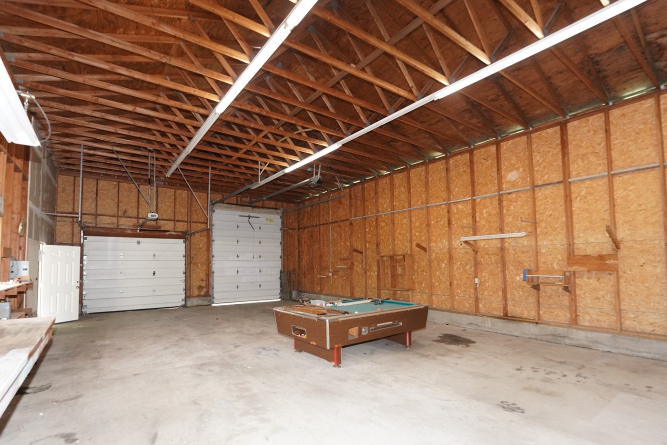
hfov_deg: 96.2
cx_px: 289
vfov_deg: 73.5
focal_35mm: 16
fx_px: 296
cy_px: 248
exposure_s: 1/60
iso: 3200
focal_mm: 14
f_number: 4
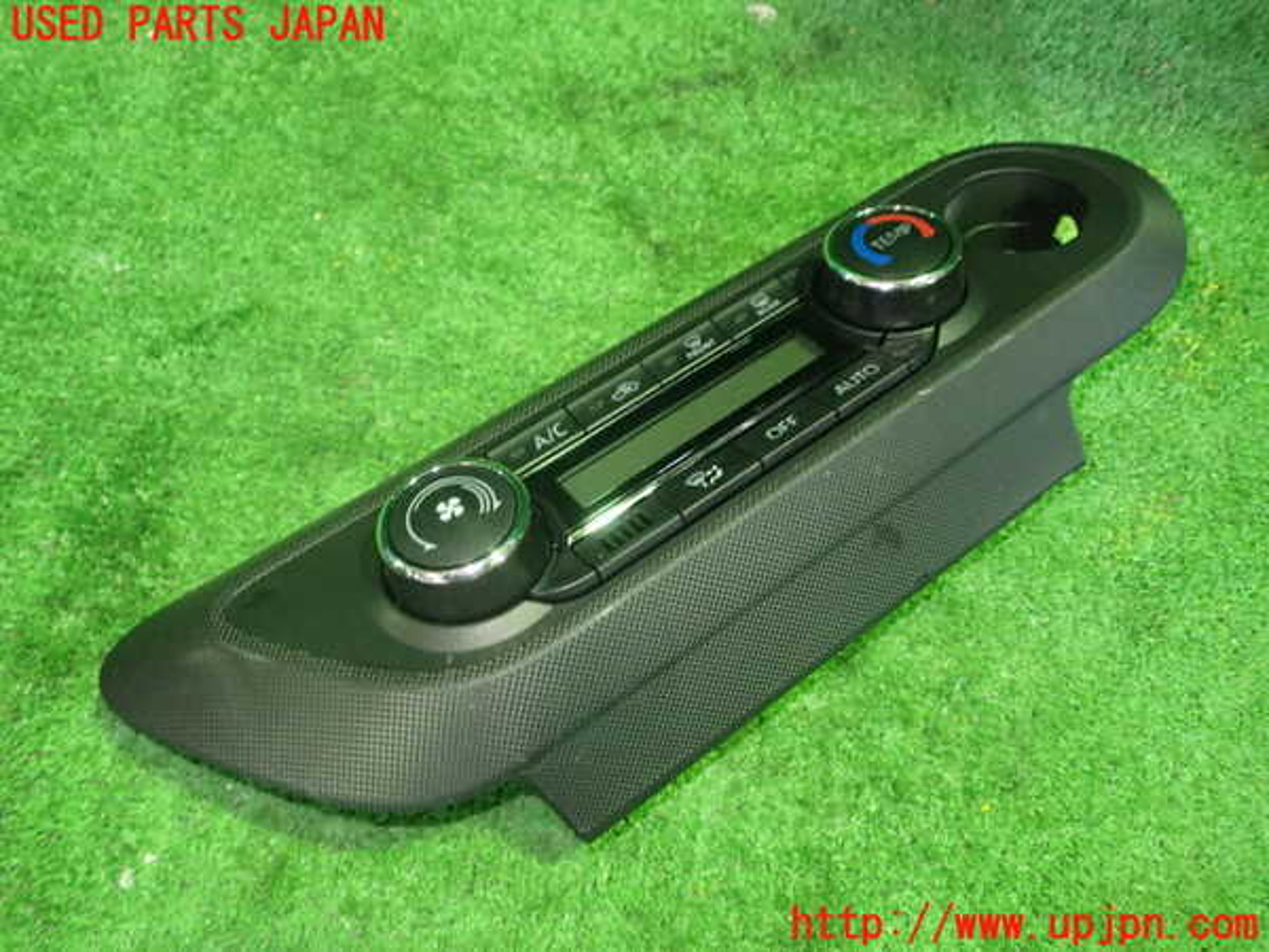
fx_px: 1100
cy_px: 476
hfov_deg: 60.0
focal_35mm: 30
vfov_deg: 46.8
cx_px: 634
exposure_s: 1/30
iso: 800
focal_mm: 5.4
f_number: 2.3
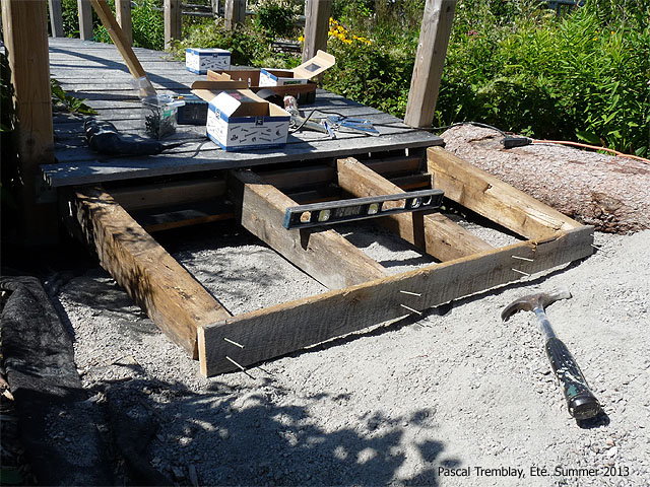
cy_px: 244
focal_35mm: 32
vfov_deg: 44.2
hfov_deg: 56.8
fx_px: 601
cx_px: 325
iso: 100
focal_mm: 4.8
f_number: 5.6
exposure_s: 1/400
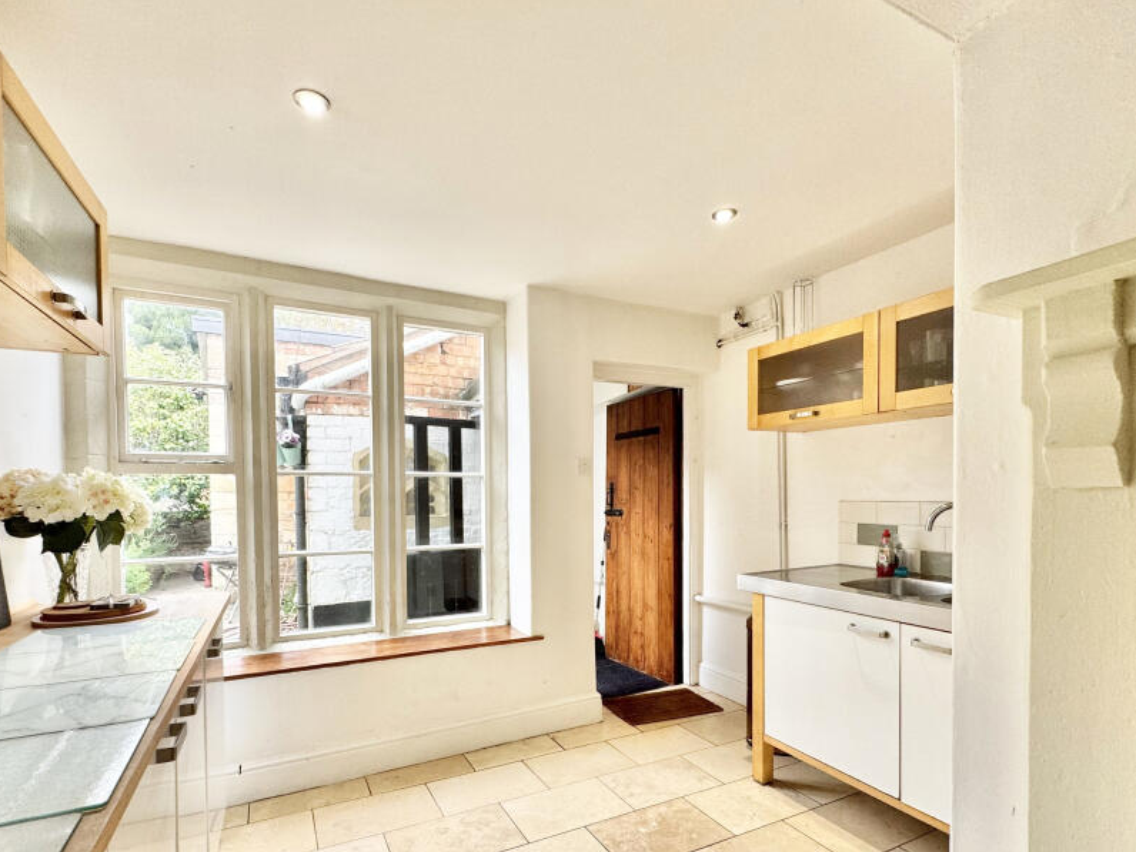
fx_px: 591
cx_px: 552
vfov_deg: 70.9
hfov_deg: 87.7
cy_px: 511
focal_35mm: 18
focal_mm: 2.22
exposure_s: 1/100
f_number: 2.2
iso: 125
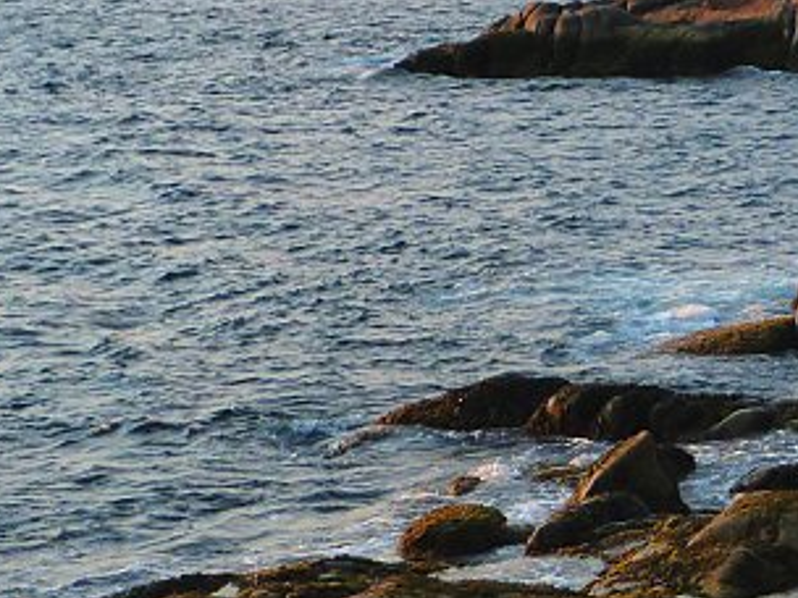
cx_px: 1192
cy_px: 13
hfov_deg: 13.7
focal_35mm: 135
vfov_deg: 10.9
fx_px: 3112
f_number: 4.2
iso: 125
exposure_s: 1/60
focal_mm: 7.4
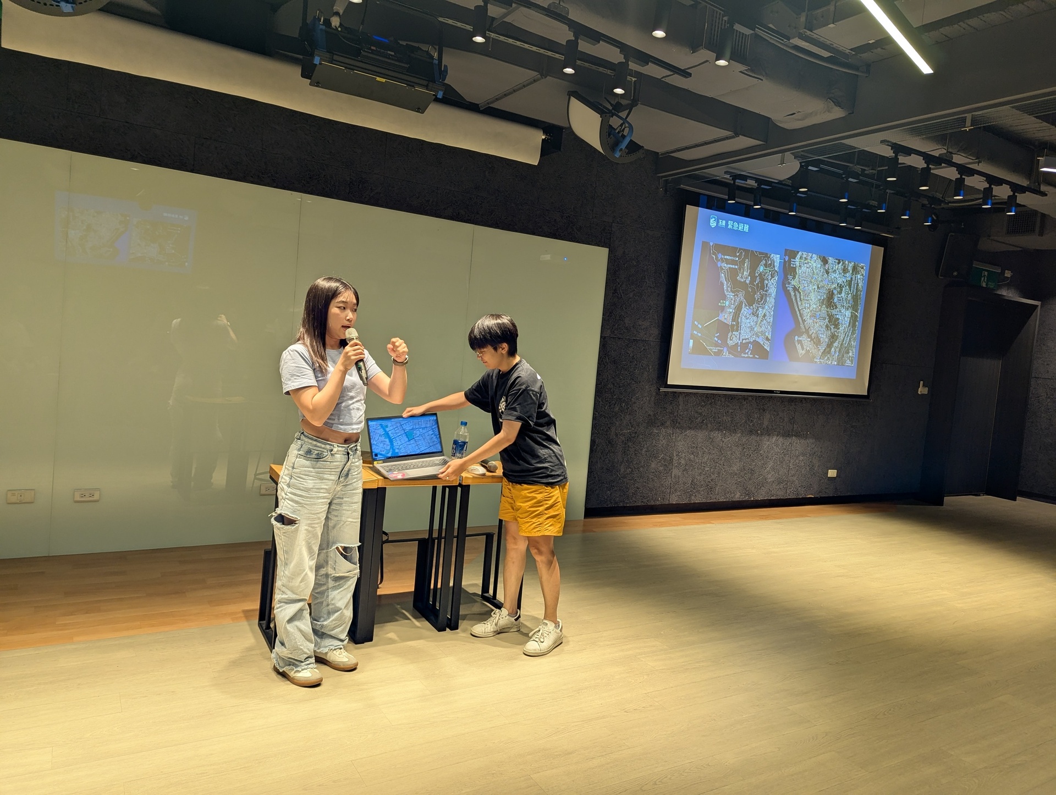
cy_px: 398
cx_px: 528
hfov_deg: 71.5
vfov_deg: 56.9
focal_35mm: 24
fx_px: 733
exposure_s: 1/60
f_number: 1.85
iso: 42
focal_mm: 6.81
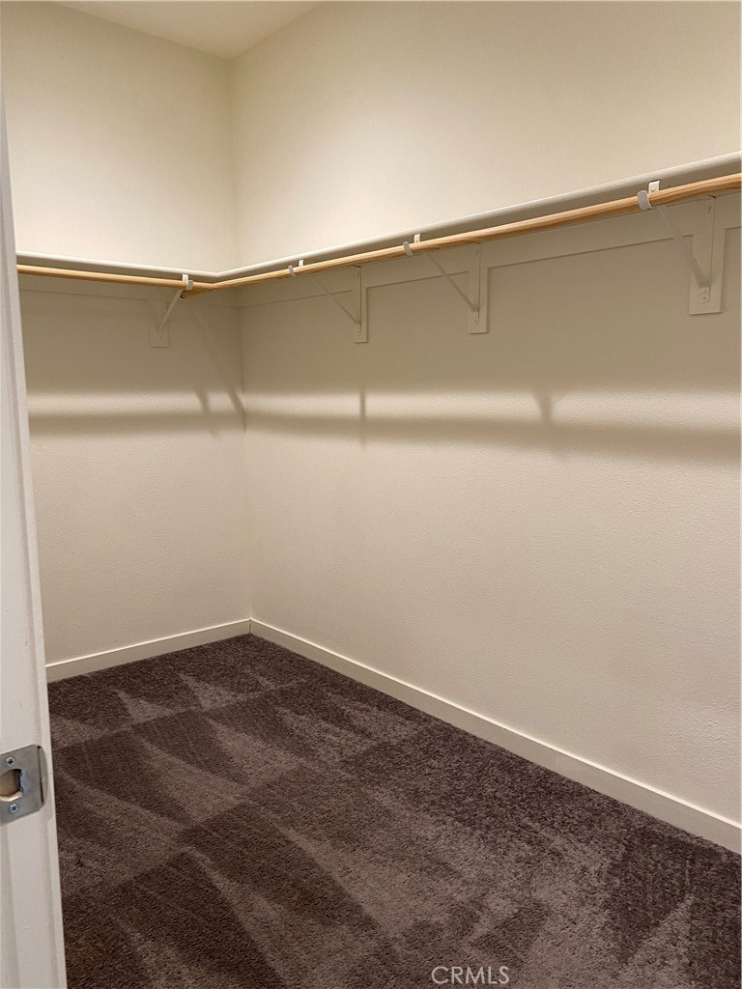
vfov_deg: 67.3
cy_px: 494
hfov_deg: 53.1
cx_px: 371
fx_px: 743
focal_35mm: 26
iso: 100
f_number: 1.8
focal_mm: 4.25
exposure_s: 1/60
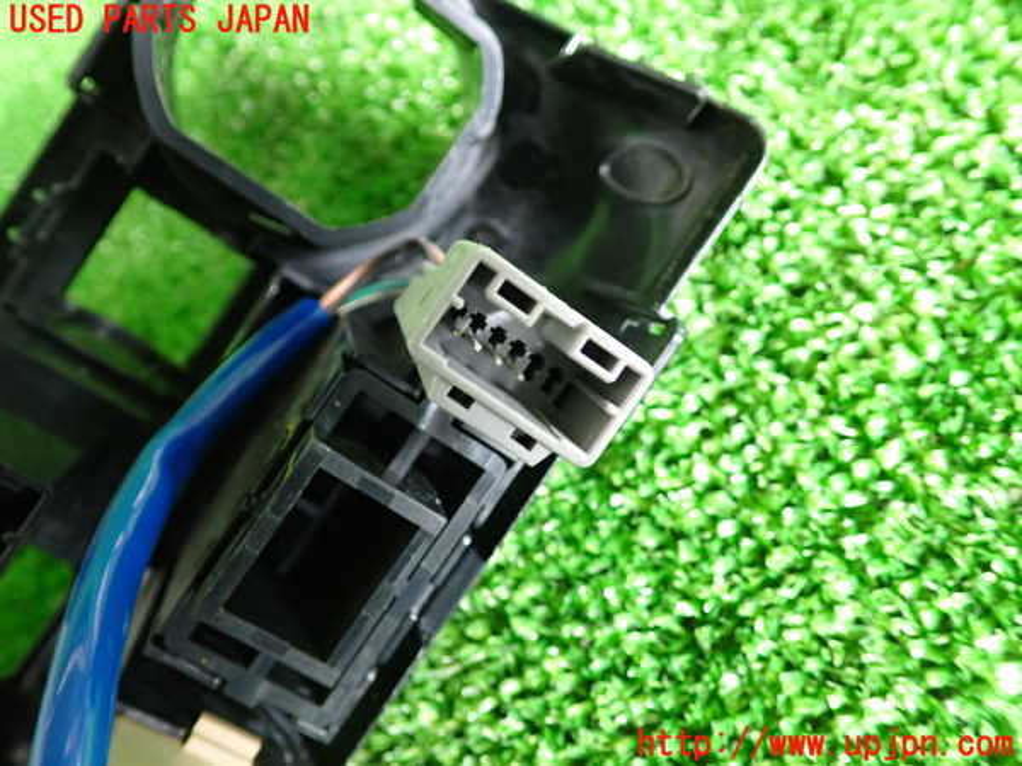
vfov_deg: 46.8
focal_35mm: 30
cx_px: 511
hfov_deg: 60.0
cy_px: 383
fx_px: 886
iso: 320
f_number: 2.3
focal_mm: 5.4
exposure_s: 1/30
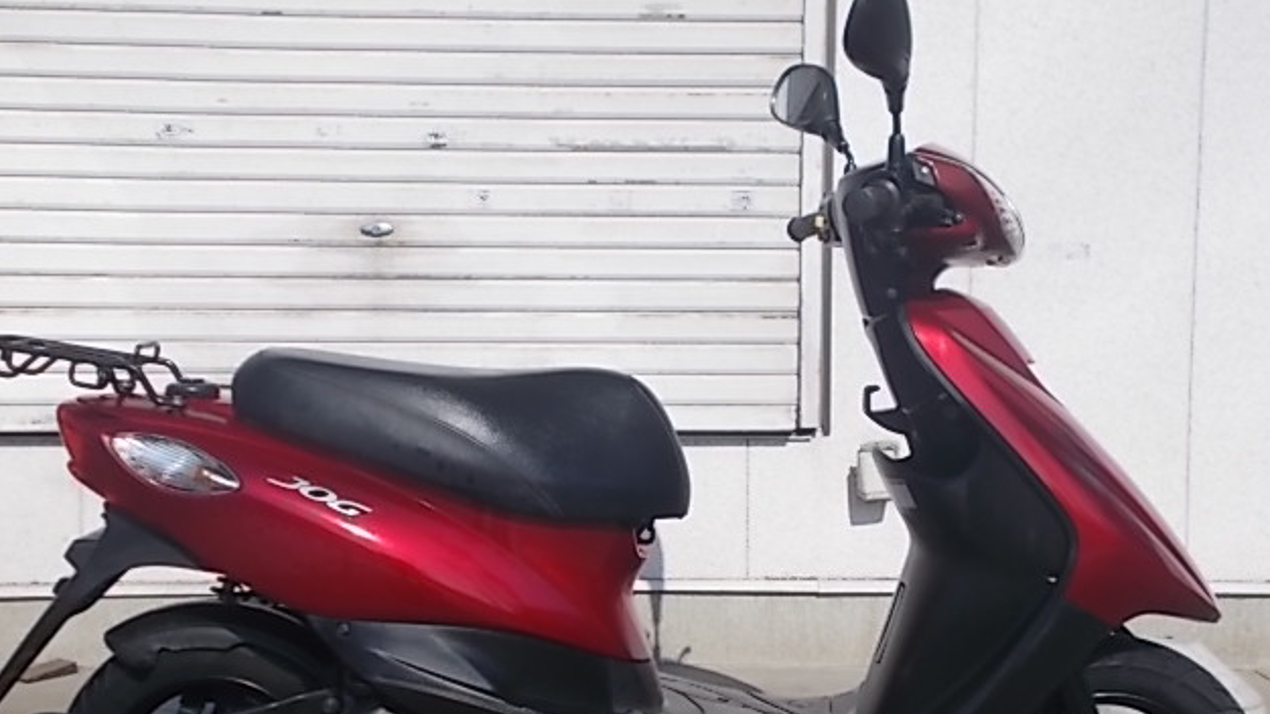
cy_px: 469
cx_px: 629
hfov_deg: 42.1
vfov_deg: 24.3
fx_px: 1650
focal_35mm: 49
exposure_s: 1/125
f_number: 10.6
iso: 80
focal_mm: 7.9
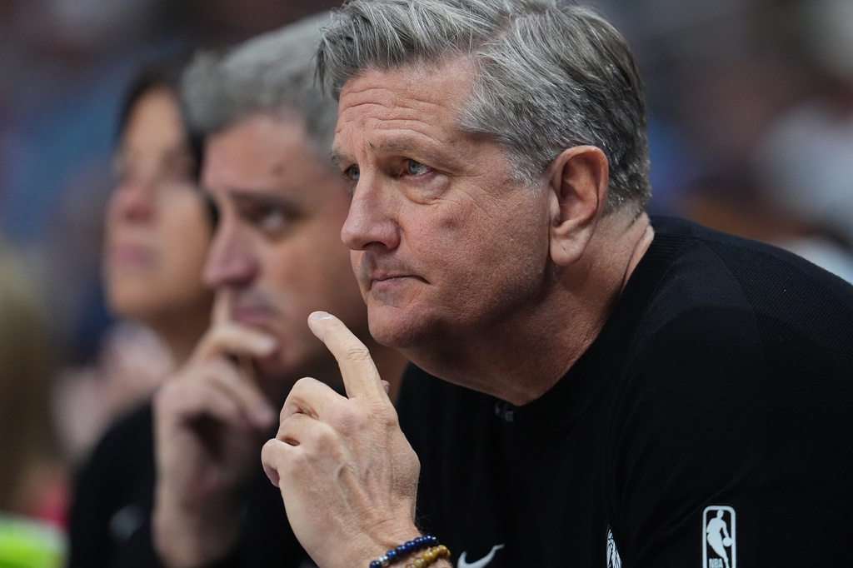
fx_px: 9474
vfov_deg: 3.4
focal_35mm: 400
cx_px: 426
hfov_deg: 5.2
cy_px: 284
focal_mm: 400
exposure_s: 1/2000
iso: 5000
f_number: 3.2
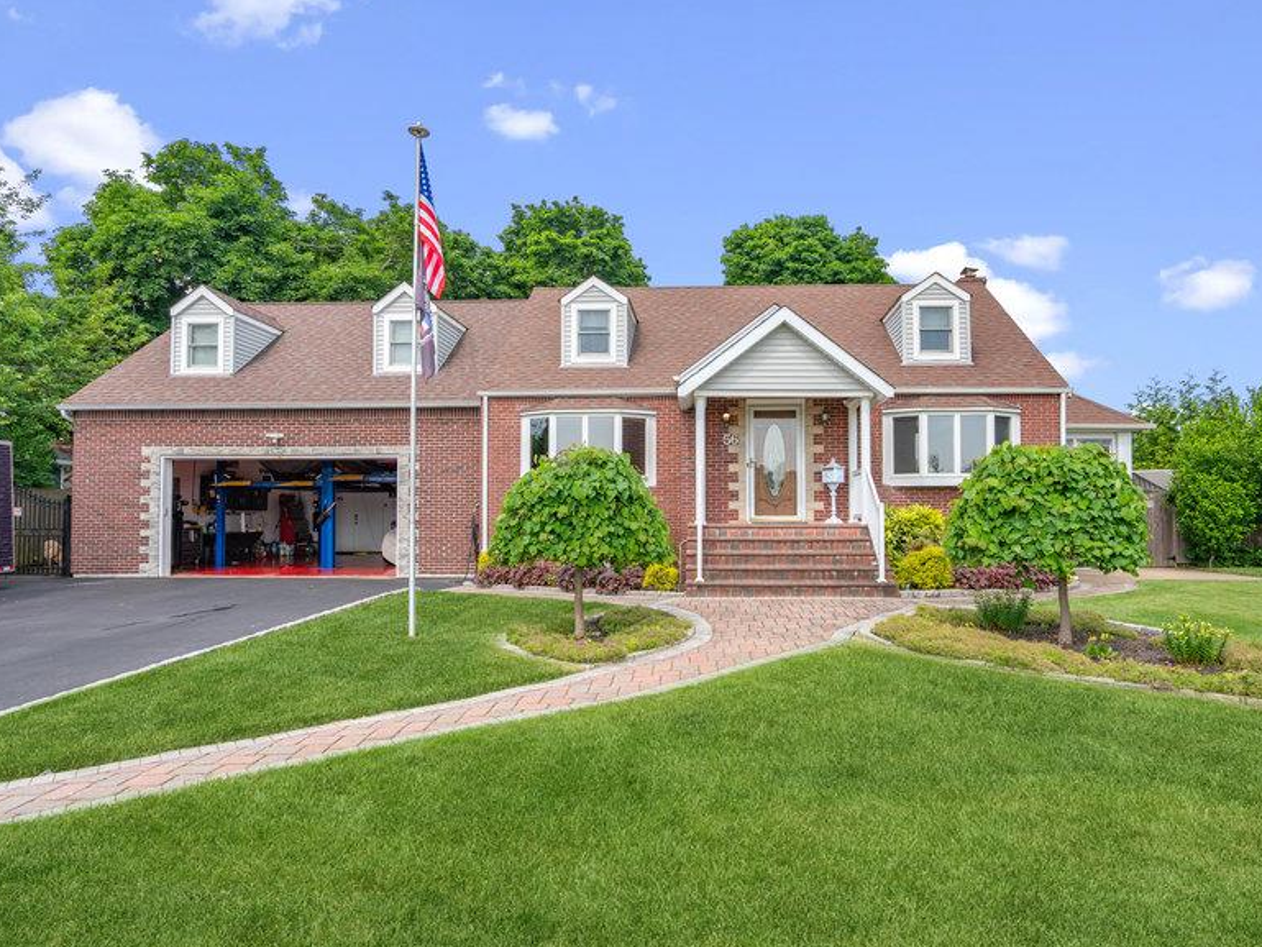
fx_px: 729
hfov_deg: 81.6
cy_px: 478
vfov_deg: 66.0
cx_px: 681
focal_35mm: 20
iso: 125
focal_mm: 16
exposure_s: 1/200
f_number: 5.6
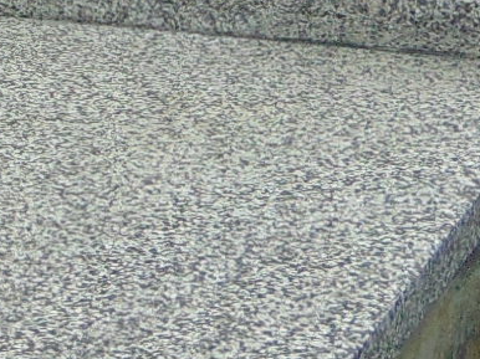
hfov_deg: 11.2
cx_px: -276
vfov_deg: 8.8
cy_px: 107
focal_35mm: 168
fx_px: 2328
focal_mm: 4.5
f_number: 3
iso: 80
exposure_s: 1/500
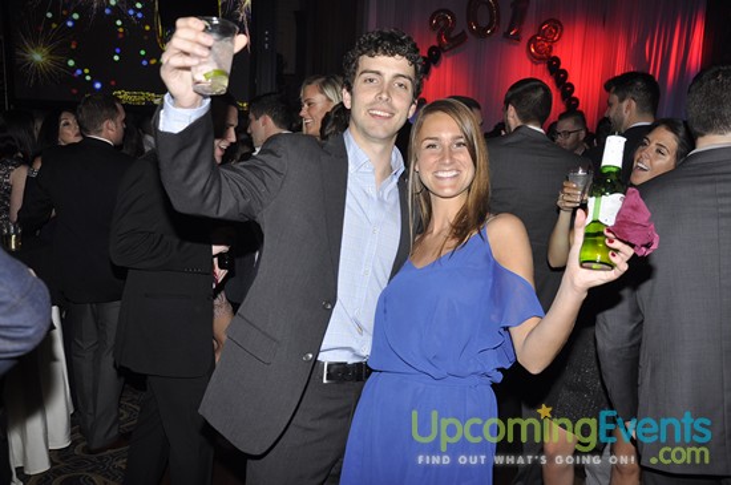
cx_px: 366
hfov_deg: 57.3
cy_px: 242
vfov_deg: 39.9
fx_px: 669
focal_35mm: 33
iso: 400
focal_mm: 22
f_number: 5
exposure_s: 1/60
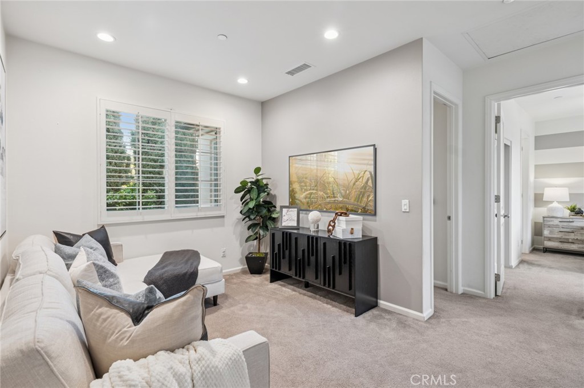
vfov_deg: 70.3
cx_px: 292
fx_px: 276
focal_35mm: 17
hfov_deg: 93.3
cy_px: 194
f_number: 9
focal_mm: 17
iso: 400
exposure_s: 1/4
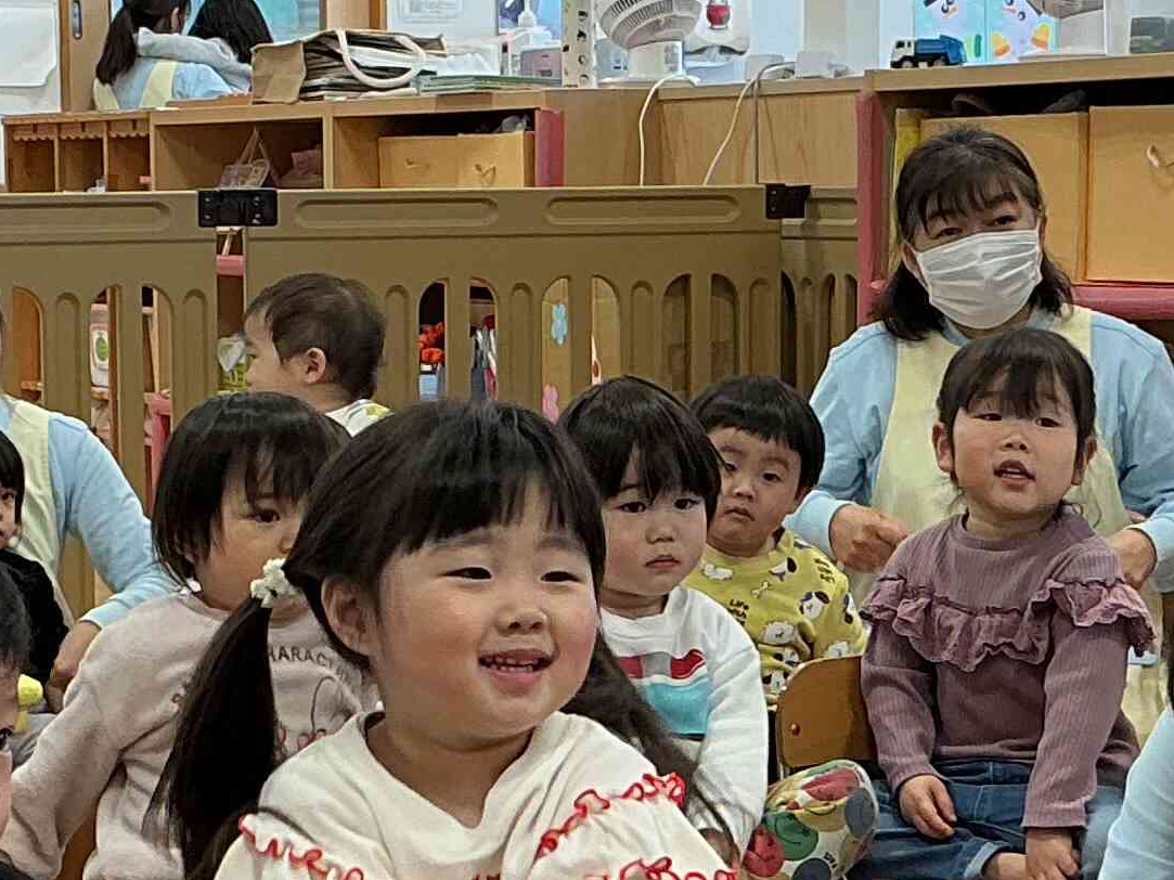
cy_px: 461
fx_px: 3662
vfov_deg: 13.7
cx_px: 377
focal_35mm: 108
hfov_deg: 18.2
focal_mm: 3
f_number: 1.8
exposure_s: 1/60
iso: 32
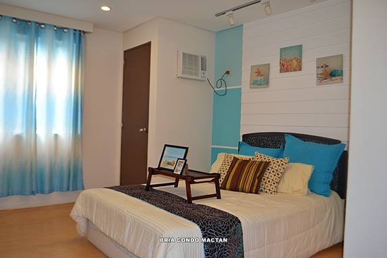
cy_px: 129
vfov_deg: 43.6
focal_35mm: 30
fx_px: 322
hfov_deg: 61.9
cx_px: 194
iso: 640
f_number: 3.8
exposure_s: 1/60
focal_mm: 20
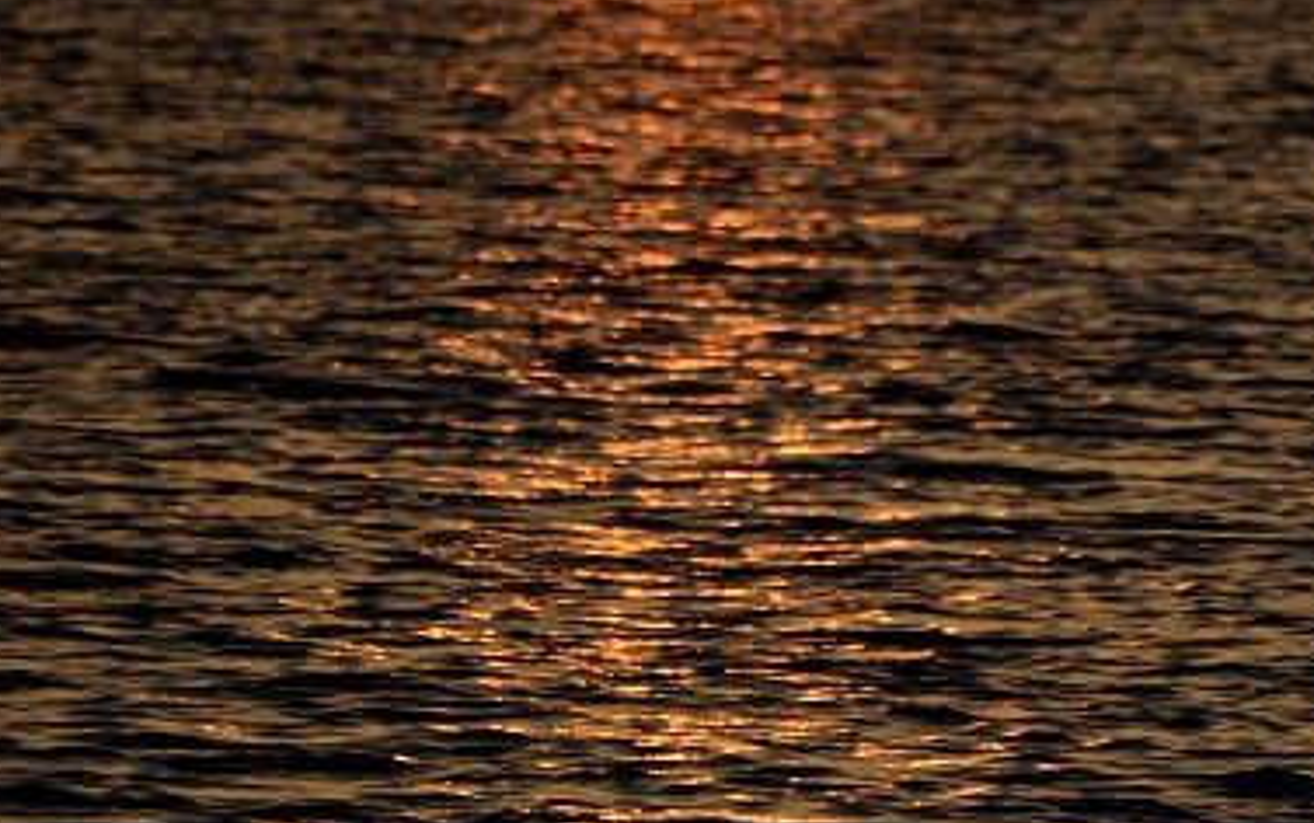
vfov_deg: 2.1
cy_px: -16
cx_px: 734
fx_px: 22440
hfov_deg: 3.4
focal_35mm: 626
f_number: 4.8
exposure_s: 1/8000
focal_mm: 155
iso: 360
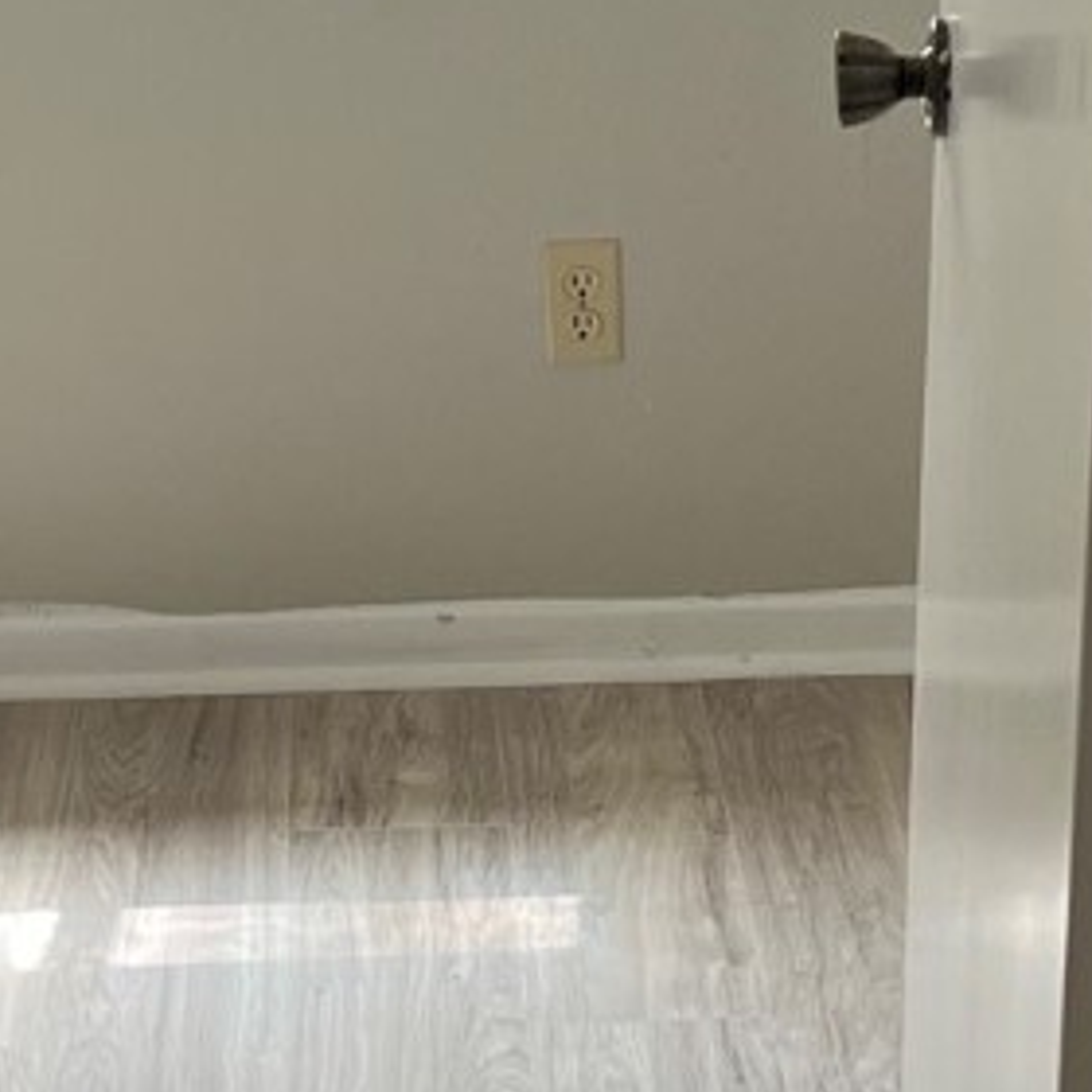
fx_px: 4497
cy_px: 1010
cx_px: 526
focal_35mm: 126
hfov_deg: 13.8
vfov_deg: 13.7
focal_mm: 5.7
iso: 100
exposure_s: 1/120
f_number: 1.5
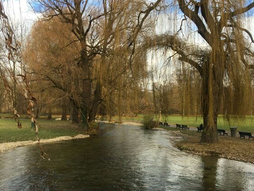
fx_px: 213
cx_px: 127
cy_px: 96
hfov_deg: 61.7
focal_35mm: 29
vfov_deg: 48.2
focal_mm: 4.15
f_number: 2.2
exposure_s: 1/458
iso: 25
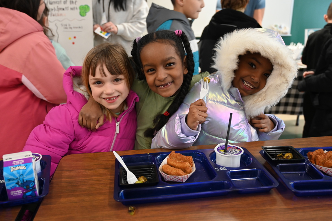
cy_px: 110
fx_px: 304
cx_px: 166
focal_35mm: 33
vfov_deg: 39.9
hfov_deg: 57.3
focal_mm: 33
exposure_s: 1/125
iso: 2500
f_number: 4
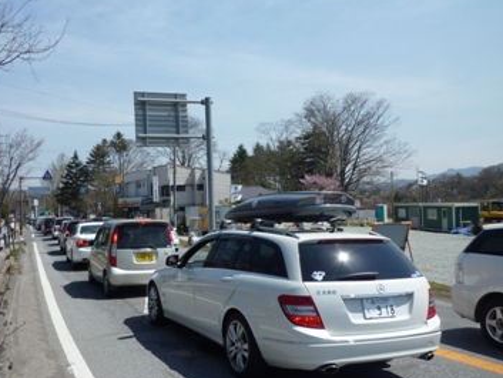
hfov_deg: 53.3
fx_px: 494
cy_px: 197
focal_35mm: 34
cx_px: 185
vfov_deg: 41.8
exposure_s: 1/640
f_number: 4
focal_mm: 4.4
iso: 80
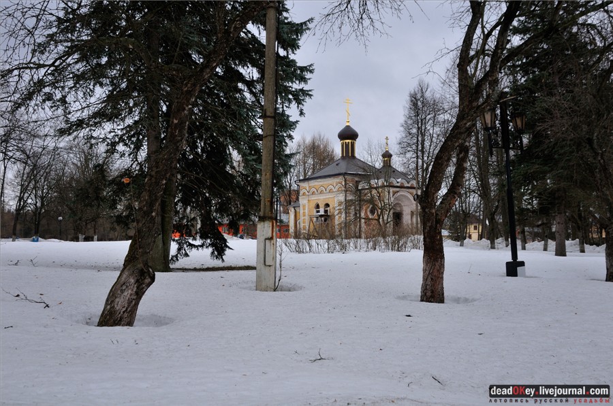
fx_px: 612
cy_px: 203
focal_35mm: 36
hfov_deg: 53.2
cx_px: 306
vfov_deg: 36.8
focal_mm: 24
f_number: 7.1
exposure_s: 1/250
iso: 200
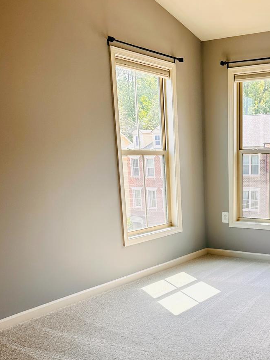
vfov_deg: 43.7
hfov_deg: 33.0
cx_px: 229
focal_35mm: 42
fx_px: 437
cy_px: 259
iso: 80
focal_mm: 6.86
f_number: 1.78
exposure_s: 1/390
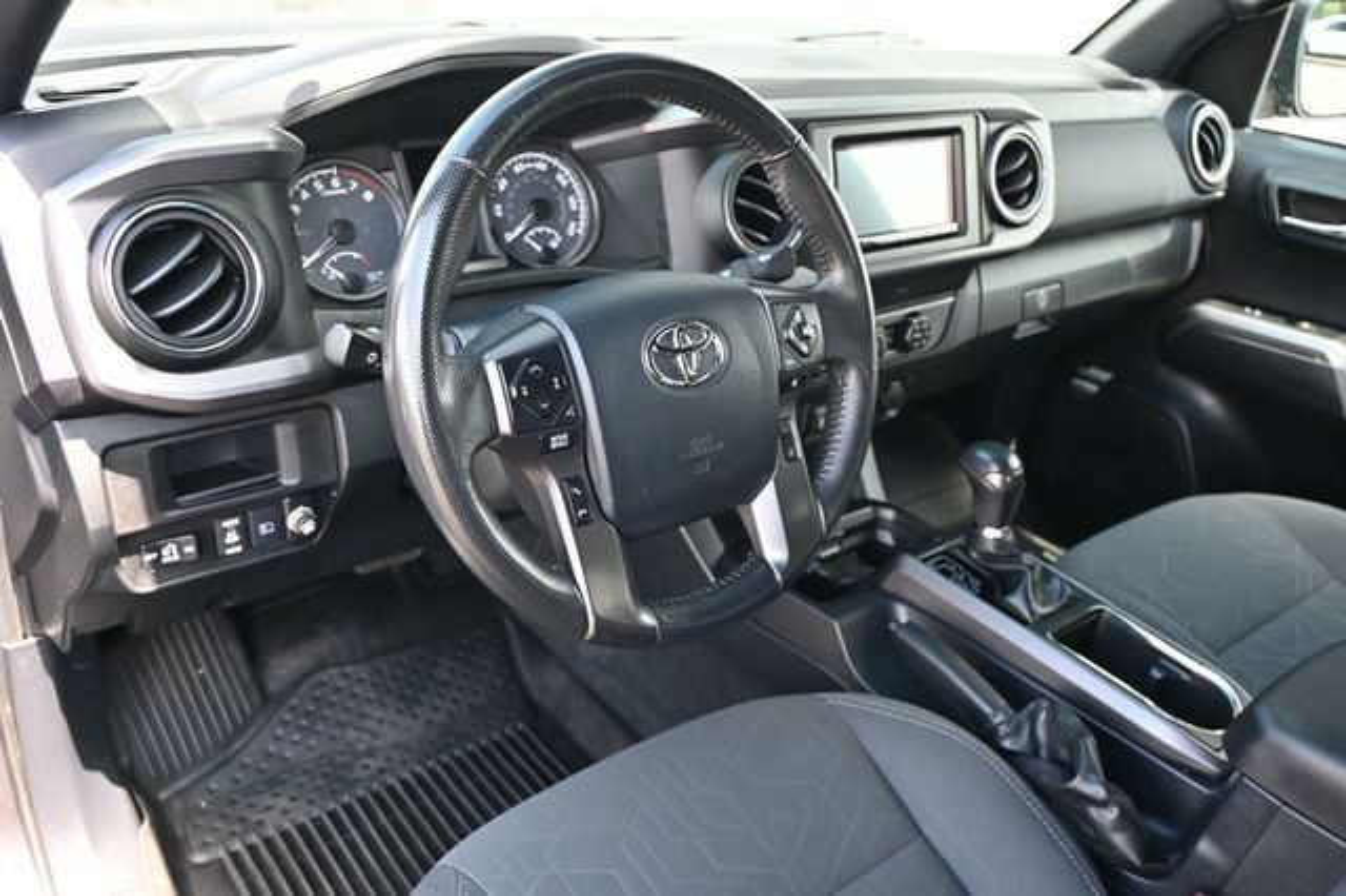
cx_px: 673
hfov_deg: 62.0
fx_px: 1121
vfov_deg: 43.6
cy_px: 448
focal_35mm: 30
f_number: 3.8
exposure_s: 1/125
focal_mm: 20
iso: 800
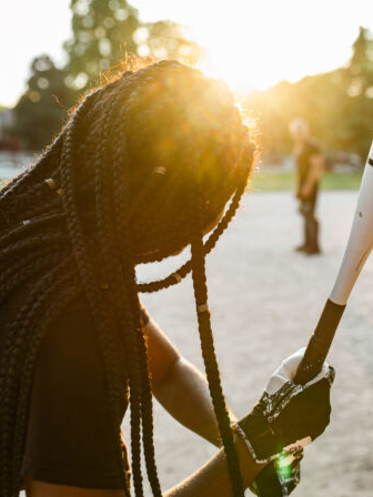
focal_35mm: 48
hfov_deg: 29.9
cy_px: 256
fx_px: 690
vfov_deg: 39.7
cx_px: 263
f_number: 2.8
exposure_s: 1/200
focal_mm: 35
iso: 200
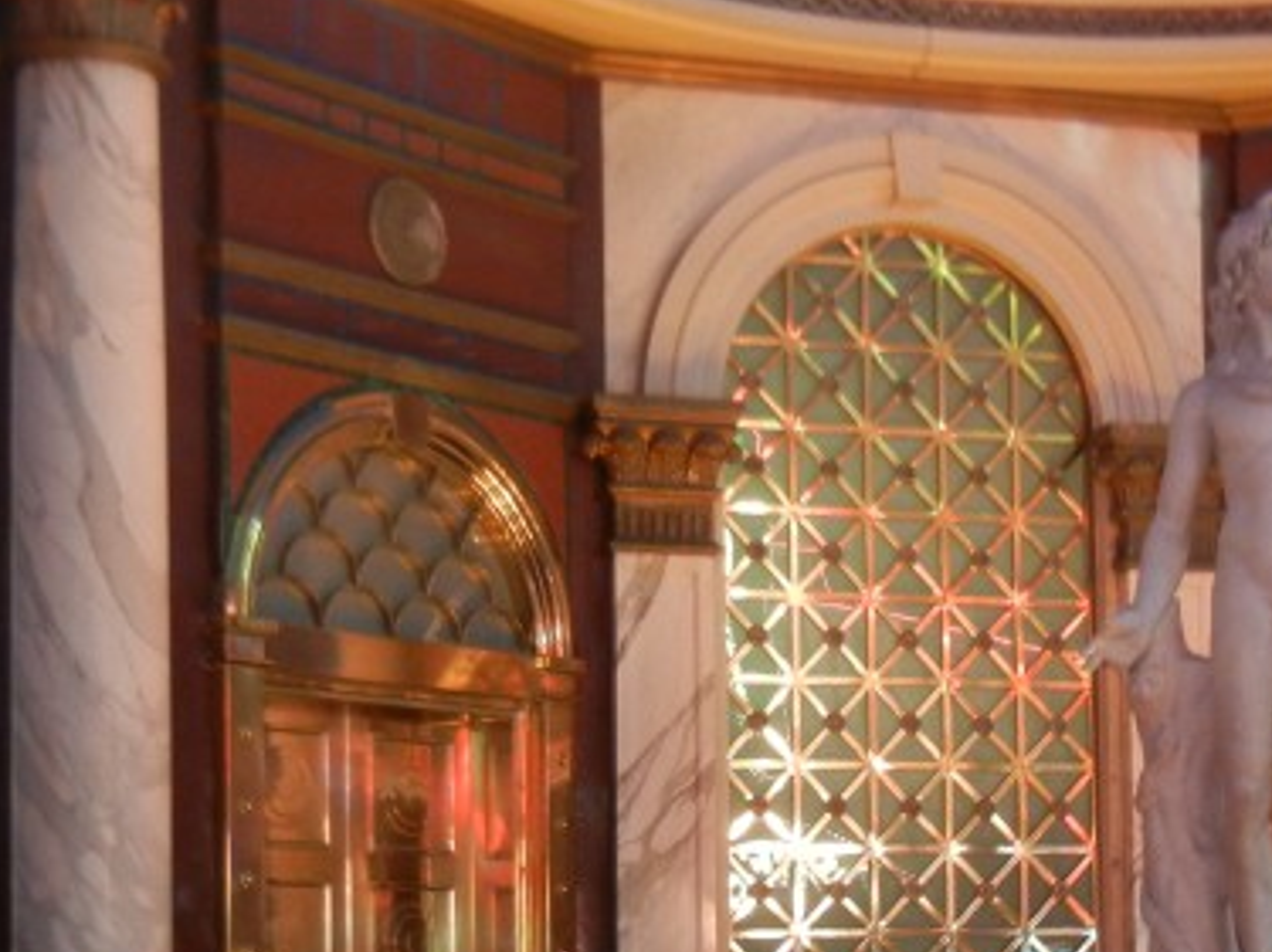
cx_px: 943
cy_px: 949
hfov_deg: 23.6
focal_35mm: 82
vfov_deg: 17.6
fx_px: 3012
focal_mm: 5.4
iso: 200
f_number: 3.5
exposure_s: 1/2.3
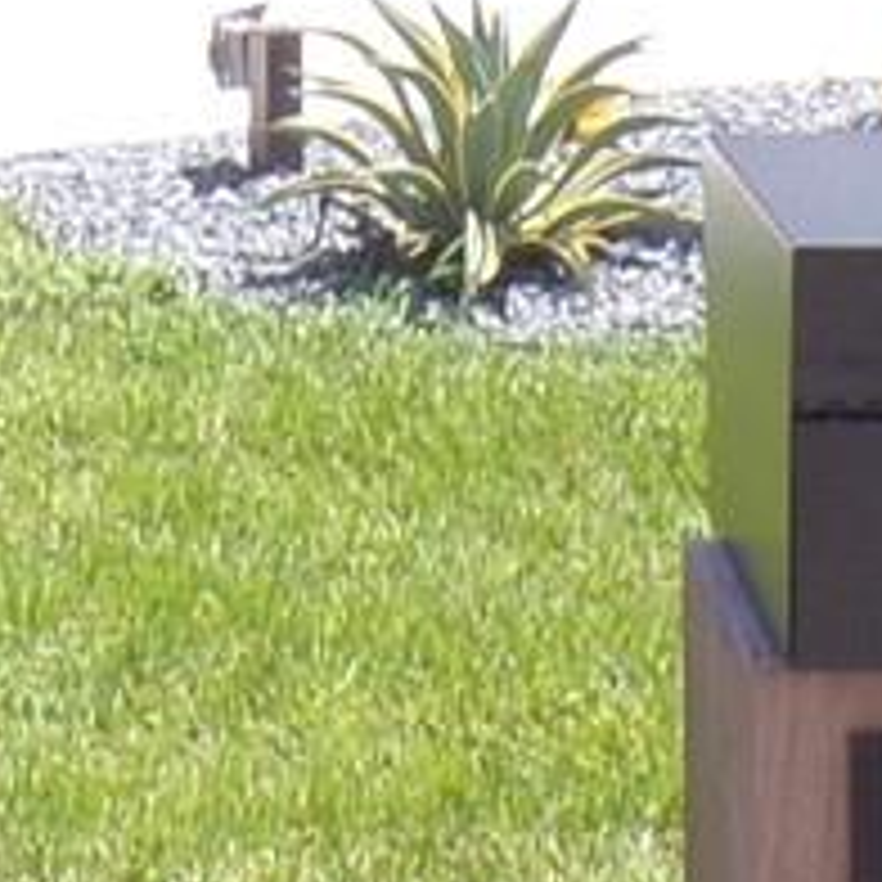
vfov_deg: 9.5
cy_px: -824
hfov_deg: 10.1
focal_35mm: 173
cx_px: 126
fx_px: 4987
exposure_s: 1/60
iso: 80
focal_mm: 4.3
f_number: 8
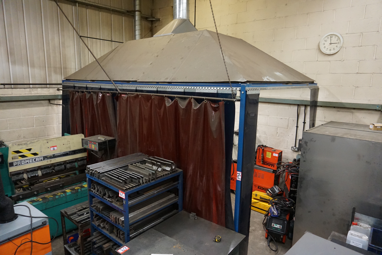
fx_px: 255
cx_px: 191
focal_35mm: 24
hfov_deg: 73.7
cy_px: 128
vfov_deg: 53.1
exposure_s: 1/125
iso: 3200
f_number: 3.5
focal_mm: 16
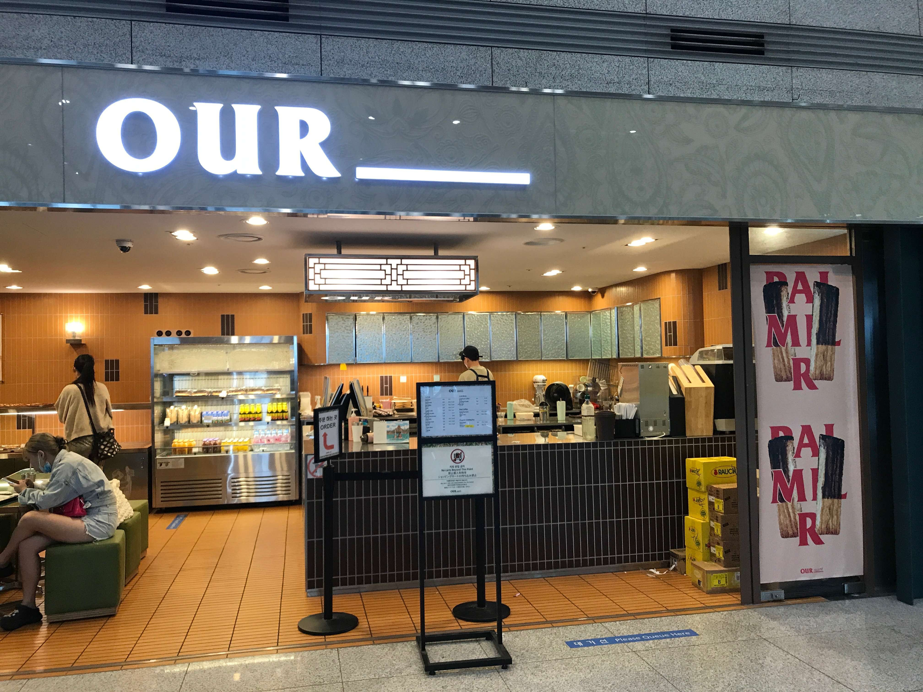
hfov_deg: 63.4
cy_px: 346
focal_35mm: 28
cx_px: 462
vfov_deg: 49.7
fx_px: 747
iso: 25
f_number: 1.8
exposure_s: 1/30
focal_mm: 3.99
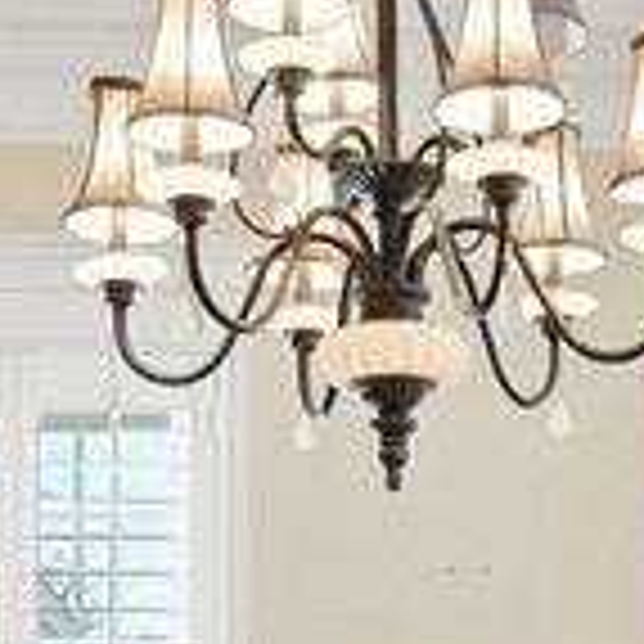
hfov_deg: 16.9
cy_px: 896
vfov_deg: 15.8
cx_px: 414
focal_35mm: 103
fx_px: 2168
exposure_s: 1/160
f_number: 9
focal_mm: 16
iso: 320
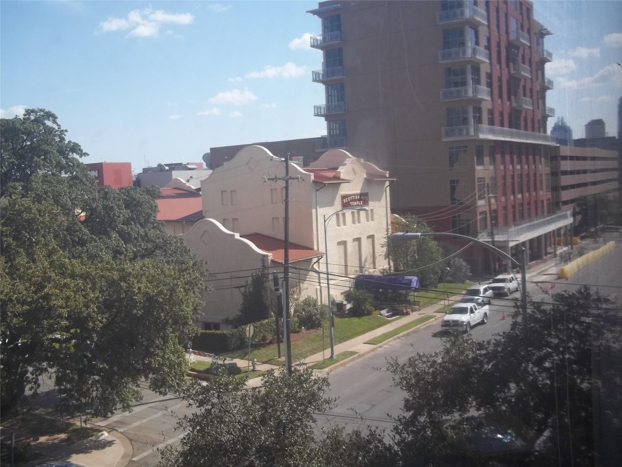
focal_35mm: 36
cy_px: 234
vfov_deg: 39.7
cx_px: 311
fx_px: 647
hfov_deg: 51.4
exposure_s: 1/500
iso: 64
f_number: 3.1
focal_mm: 6.5
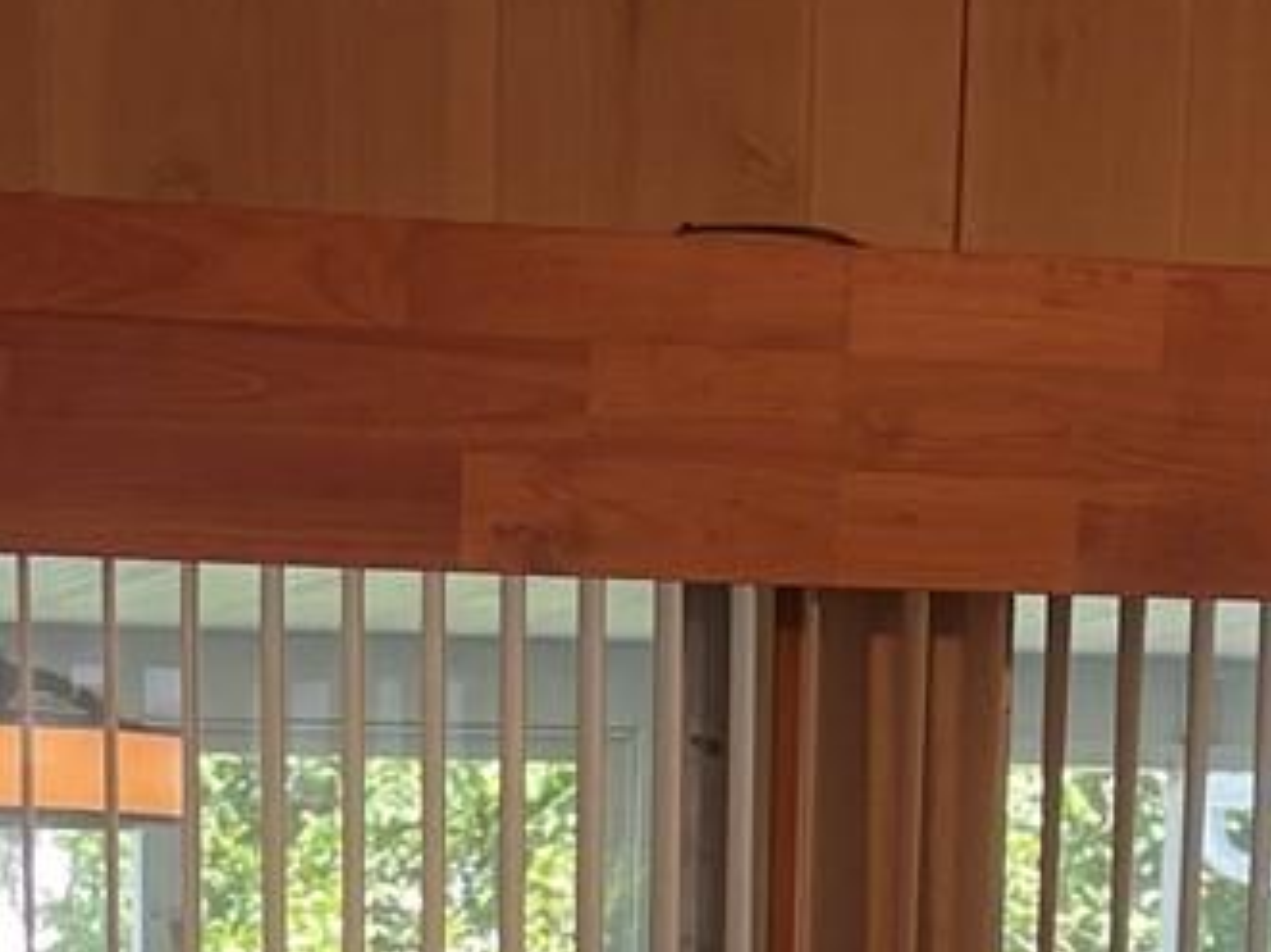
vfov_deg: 10.8
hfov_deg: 16.3
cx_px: 426
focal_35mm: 121
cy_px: 2096
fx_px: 4441
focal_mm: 5.1
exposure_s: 1/120
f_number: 1.6
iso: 125
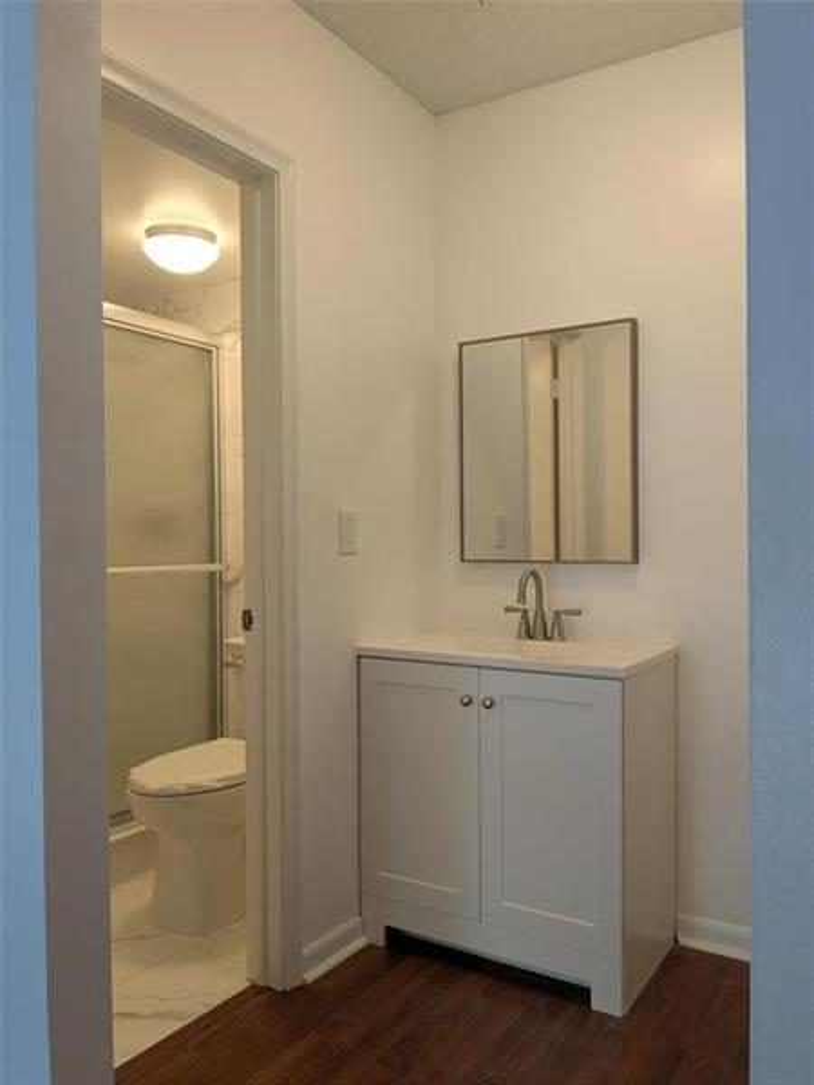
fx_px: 847
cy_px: 542
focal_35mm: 27
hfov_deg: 51.4
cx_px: 407
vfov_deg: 65.3
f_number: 1.73
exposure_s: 1/120
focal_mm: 4.38
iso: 101
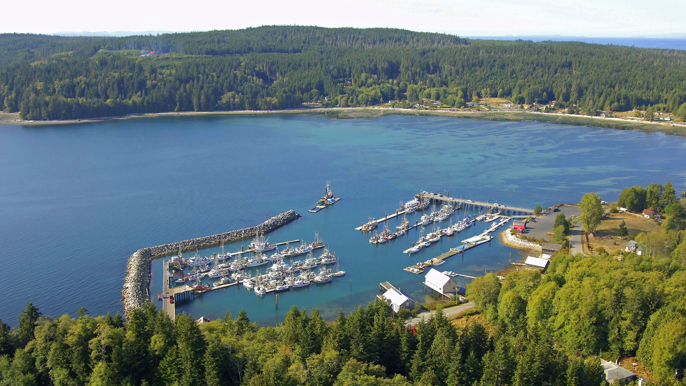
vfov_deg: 31.1
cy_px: 226
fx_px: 691
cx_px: 345
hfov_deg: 52.8
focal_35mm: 38
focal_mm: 24
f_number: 4.5
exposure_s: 1/1000
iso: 400
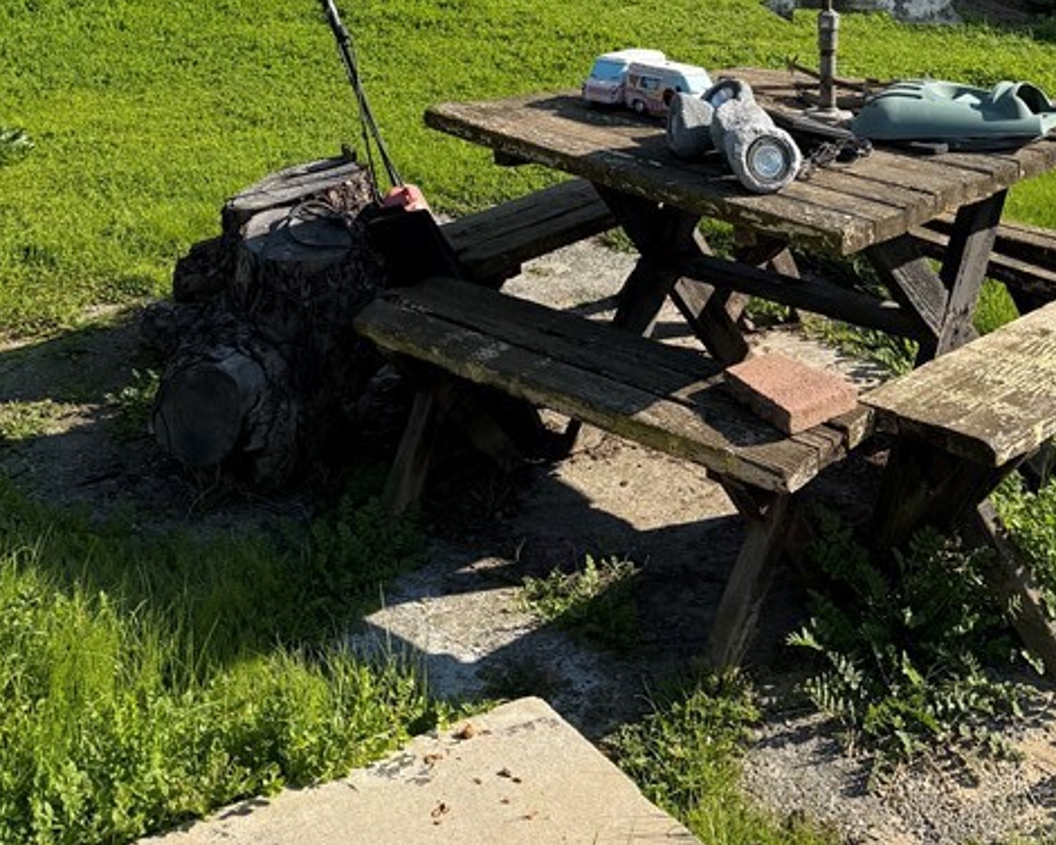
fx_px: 1594
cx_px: 537
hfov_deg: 36.7
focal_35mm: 51
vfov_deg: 26.6
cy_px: -146
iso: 80
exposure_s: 1/3953
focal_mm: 6.76
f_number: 1.78
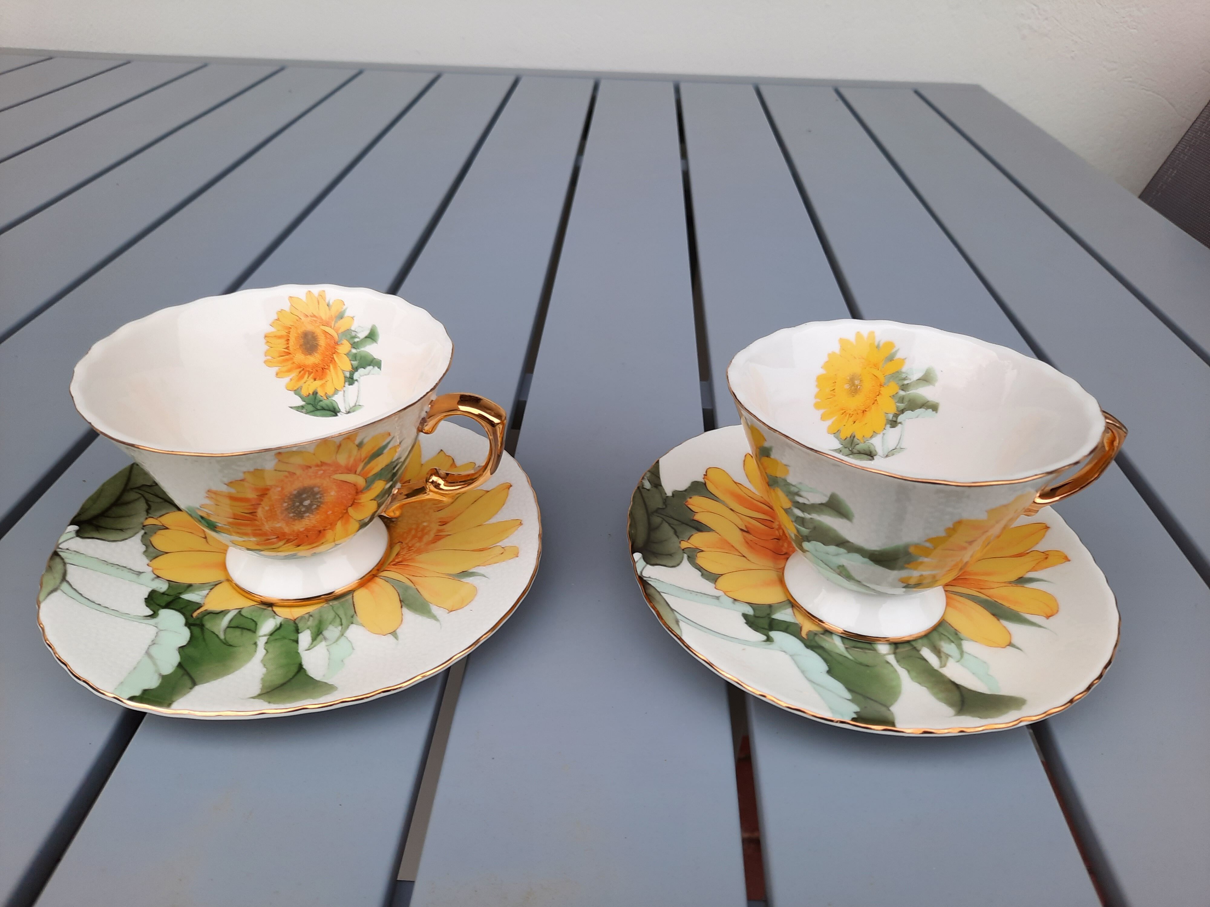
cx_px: 605
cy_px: 454
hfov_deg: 69.4
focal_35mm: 25
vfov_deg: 54.9
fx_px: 874
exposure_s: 1/50
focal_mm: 4.6
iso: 32
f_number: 2
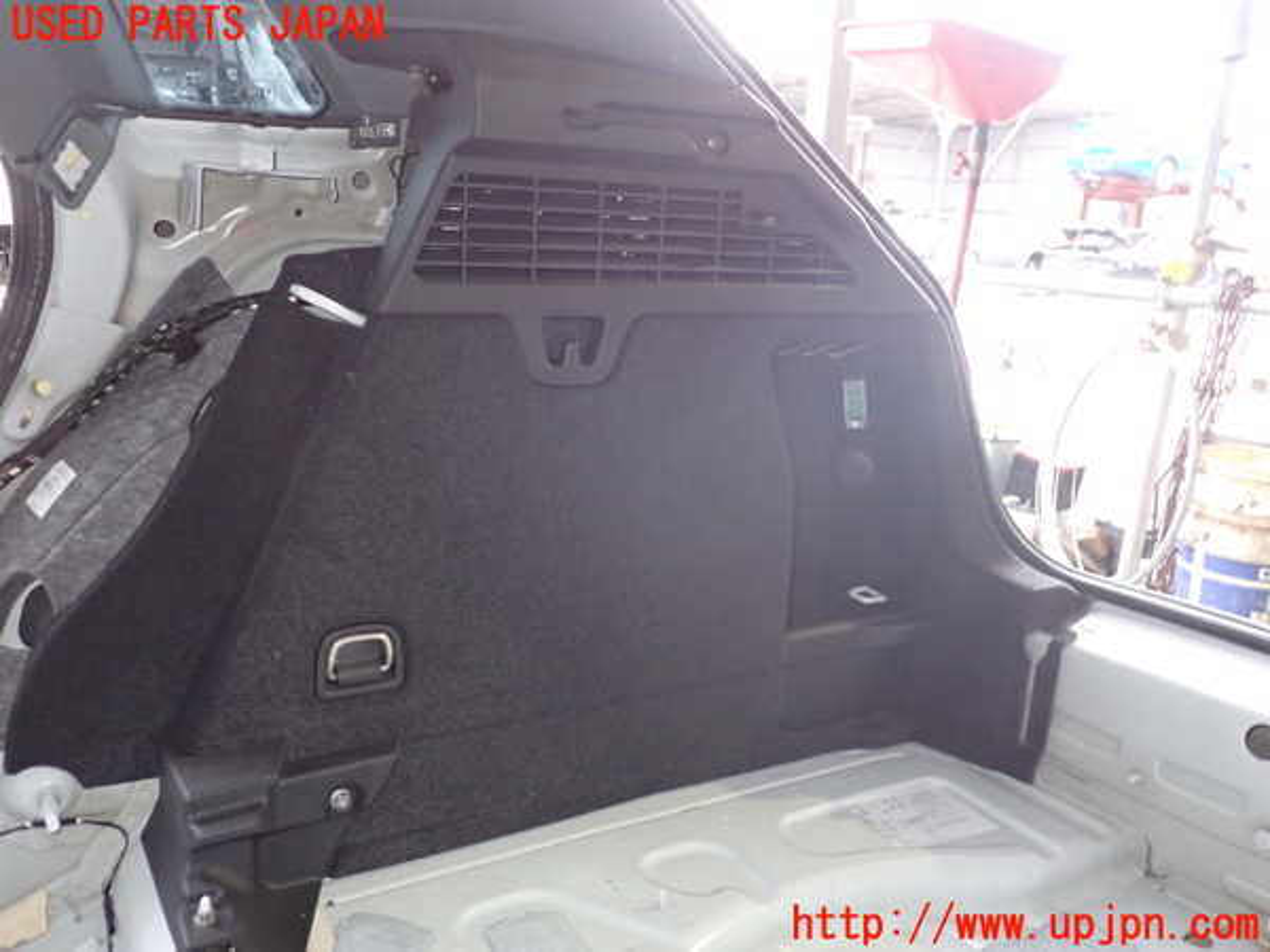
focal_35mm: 30
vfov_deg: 46.8
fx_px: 1101
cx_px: 635
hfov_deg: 60.0
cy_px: 476
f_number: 2.3
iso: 500
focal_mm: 5.4
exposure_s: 1/30
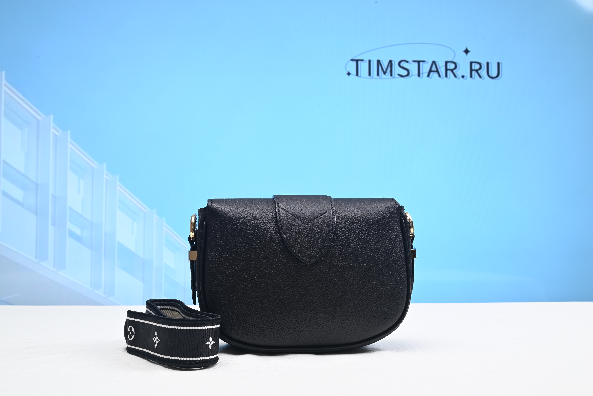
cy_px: 198
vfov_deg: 33.4
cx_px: 296
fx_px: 659
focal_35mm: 40
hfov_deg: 48.4
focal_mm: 40
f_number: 16
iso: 100
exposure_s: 1/2
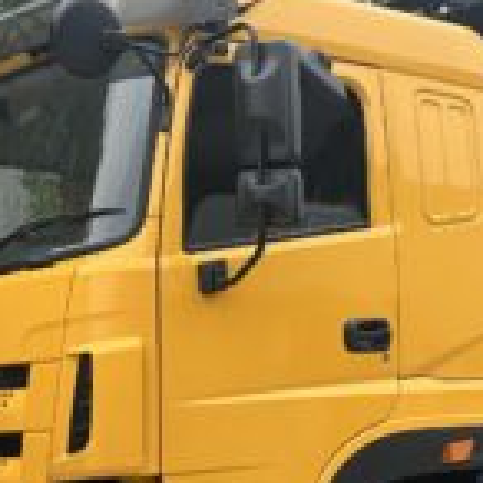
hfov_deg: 19.4
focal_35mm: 87
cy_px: 347
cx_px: 483
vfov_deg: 19.8
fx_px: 1373
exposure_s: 1/2967
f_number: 1.78
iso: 80
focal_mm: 6.86
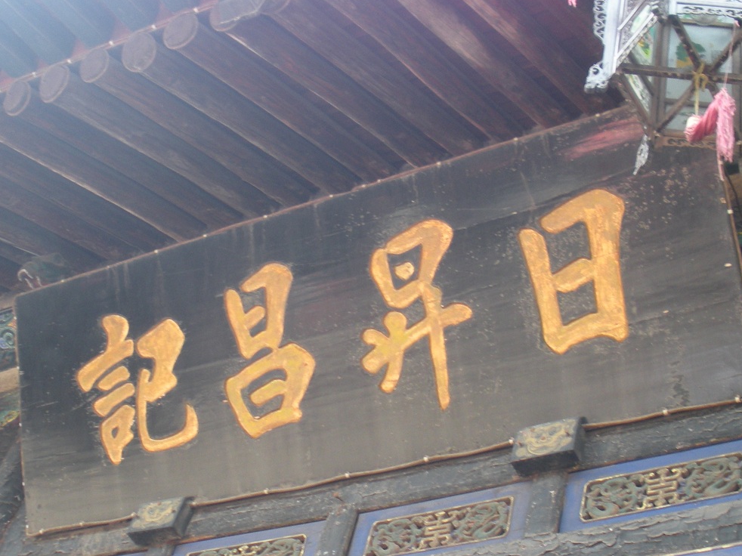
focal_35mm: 66
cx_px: 390
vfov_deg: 22.2
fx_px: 1414
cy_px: 351
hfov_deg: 29.4
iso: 64
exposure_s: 1/40.1
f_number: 3.5
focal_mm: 6.3
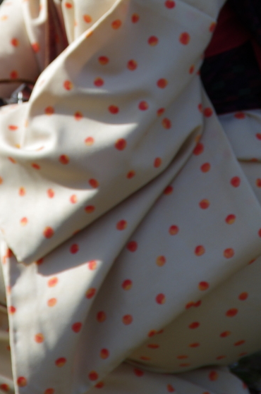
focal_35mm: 365
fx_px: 3989
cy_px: -61
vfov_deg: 5.6
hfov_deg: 3.7
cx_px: 89
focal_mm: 88
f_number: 6.3
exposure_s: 1/250
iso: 100
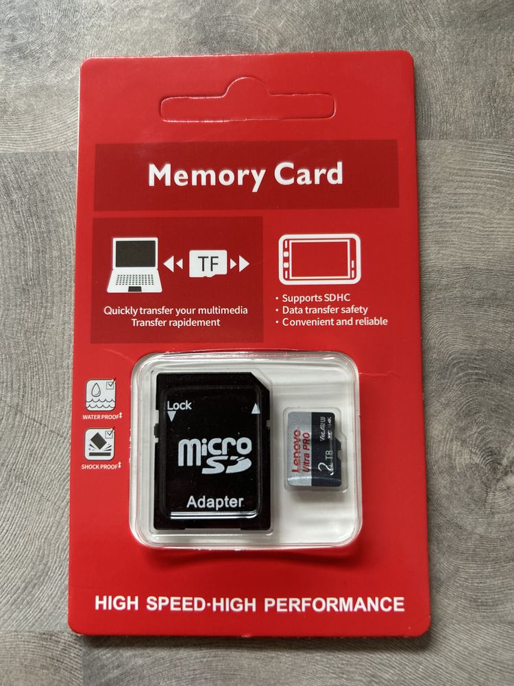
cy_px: 343
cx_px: 257
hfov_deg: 53.1
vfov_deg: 67.3
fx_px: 515
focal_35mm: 26
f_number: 1.5
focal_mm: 5.7
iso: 125
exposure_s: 1/81
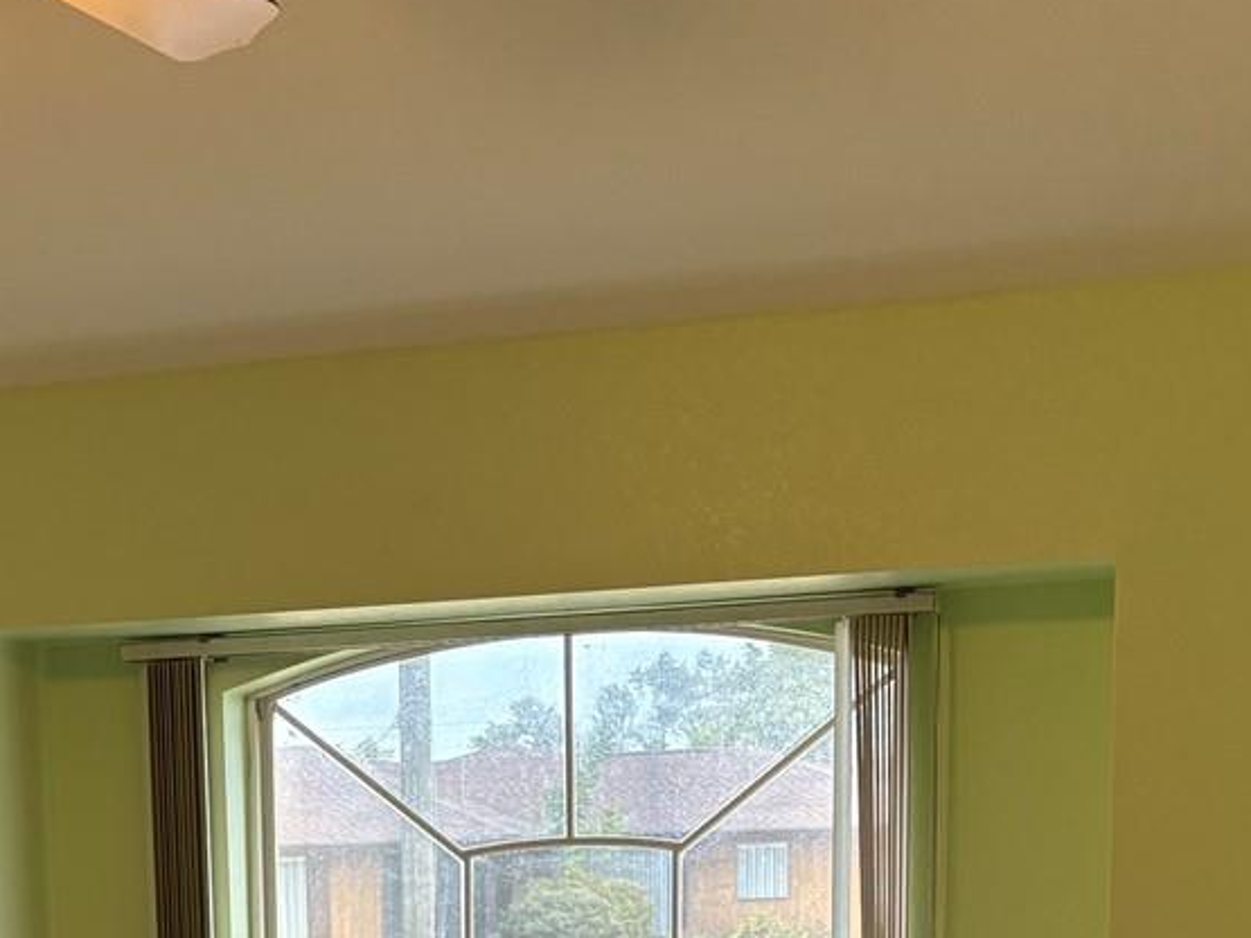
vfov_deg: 17.9
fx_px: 2710
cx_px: 322
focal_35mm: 75
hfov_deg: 25.7
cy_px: 1319
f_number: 1.6
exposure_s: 1/120
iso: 125
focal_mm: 5.96
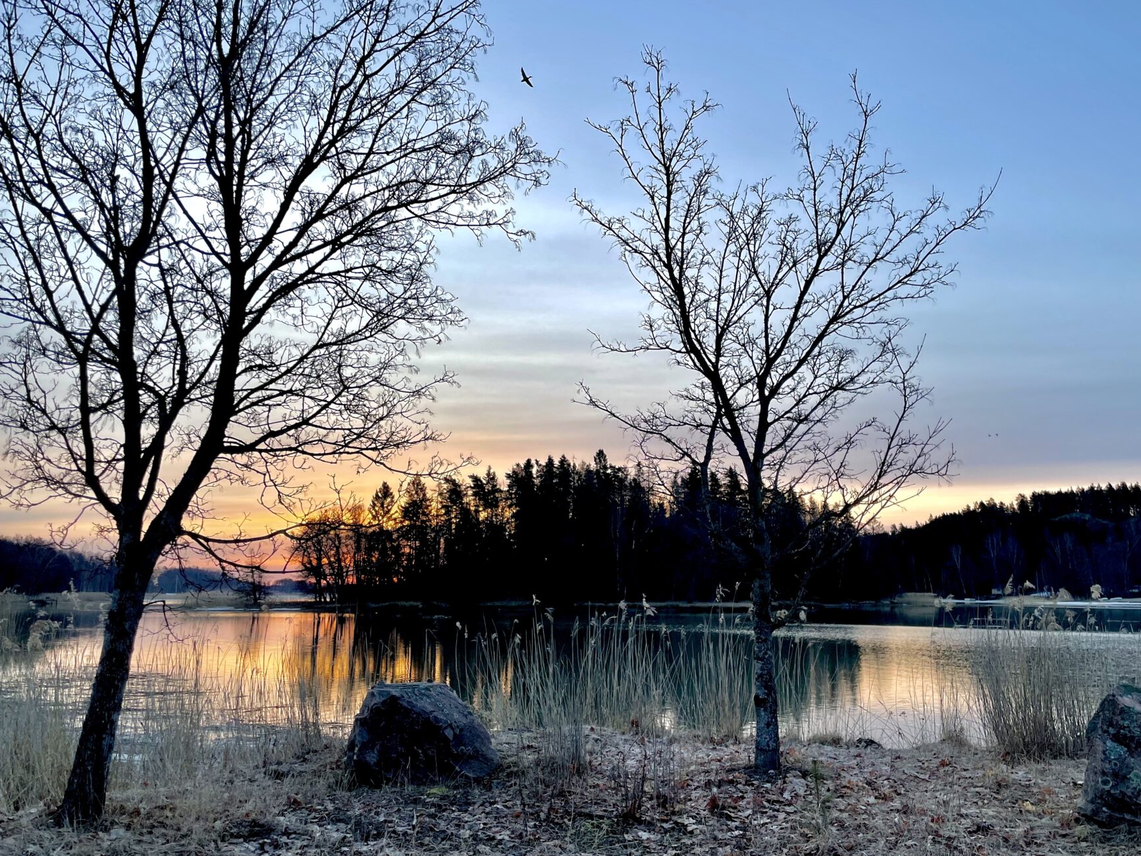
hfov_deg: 59.8
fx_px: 989
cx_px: 633
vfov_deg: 46.8
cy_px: 462
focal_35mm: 30
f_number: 1.6
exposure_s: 1/123
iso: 32
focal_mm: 4.2
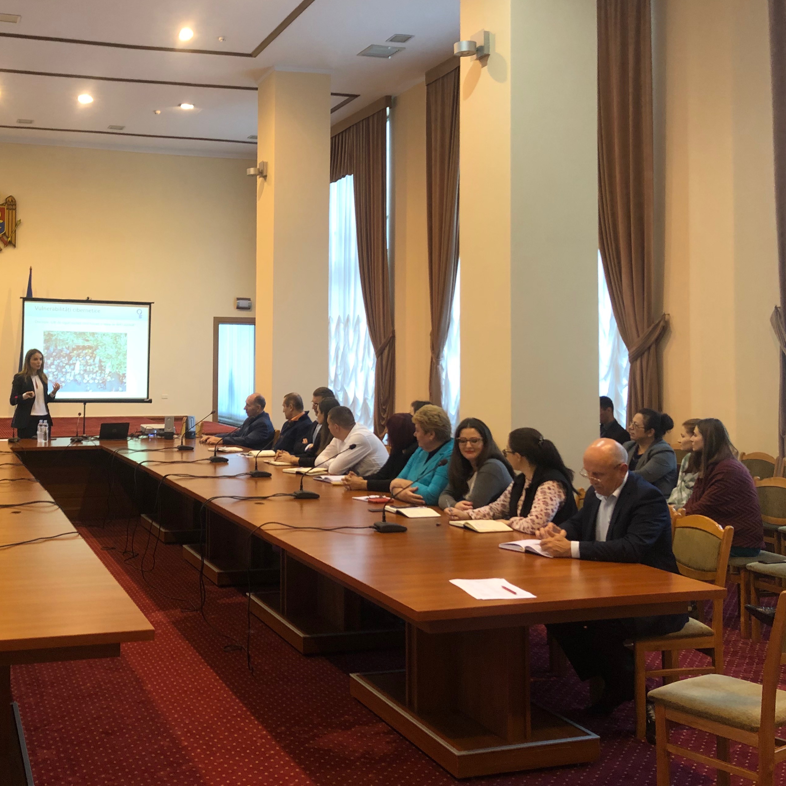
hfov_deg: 41.7
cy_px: 323
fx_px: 1002
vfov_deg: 42.7
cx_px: 209
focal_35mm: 39
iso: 40
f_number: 1.8
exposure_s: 1/17
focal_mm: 4
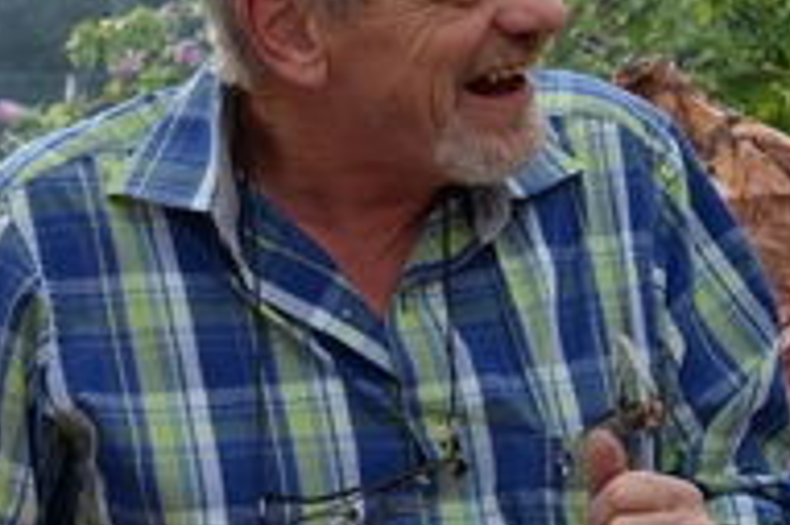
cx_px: 480
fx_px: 3311
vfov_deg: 9.1
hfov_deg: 13.6
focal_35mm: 151
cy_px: 360
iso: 200
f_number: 6.3
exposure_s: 1/160
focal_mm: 48
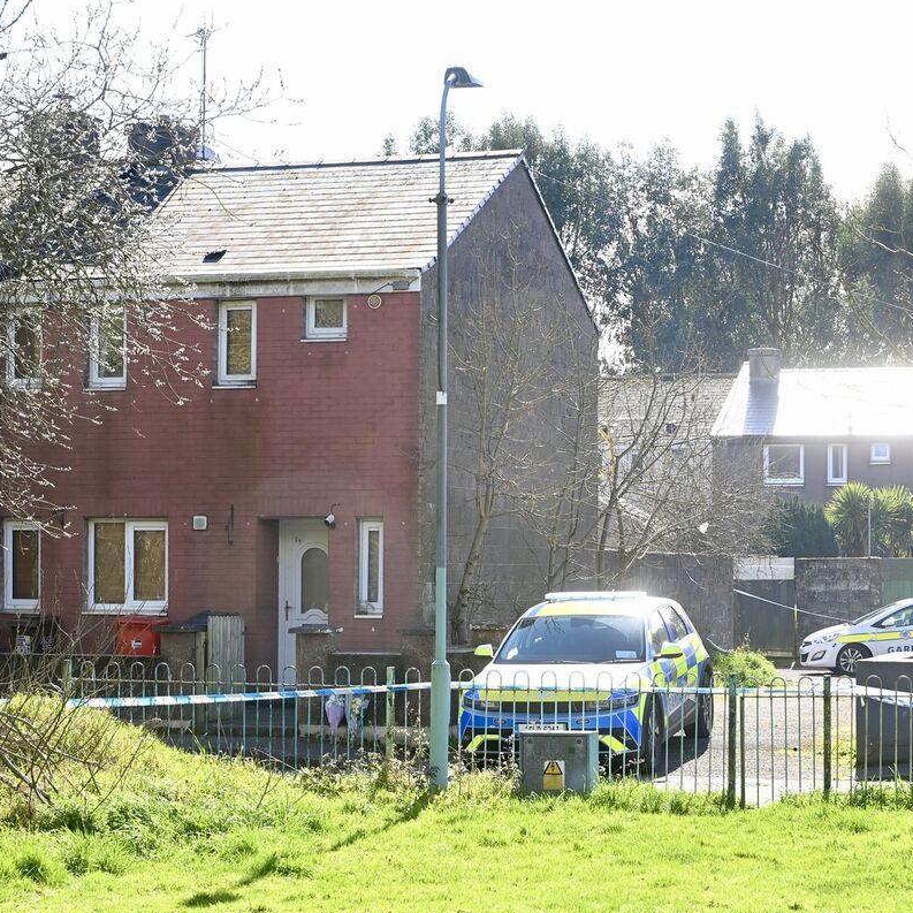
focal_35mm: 90
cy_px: 457
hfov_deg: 19.2
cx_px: 317
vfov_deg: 19.3
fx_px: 2686
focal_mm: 70
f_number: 8
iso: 800
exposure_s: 1/500
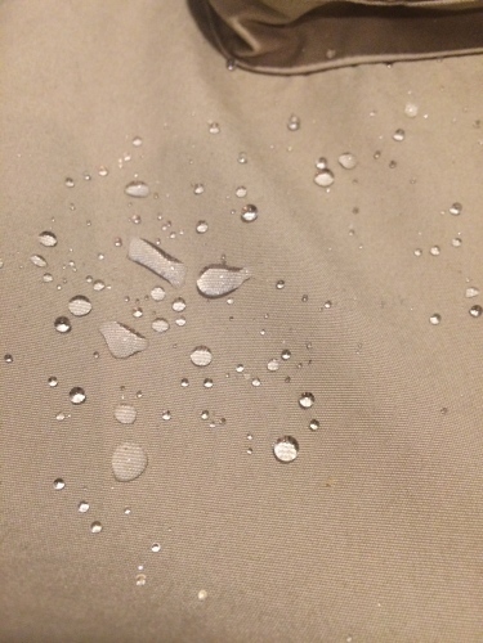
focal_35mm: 29
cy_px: 322
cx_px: 242
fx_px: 540
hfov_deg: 48.2
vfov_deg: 61.7
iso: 250
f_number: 2.2
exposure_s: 1/30
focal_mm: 4.15
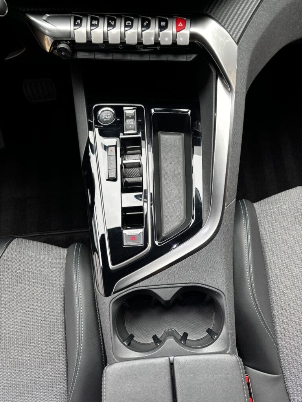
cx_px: 151
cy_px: 201
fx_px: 302
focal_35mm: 26
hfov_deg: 53.1
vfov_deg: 67.3
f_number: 1.6
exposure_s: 1/121
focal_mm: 5.96
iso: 100
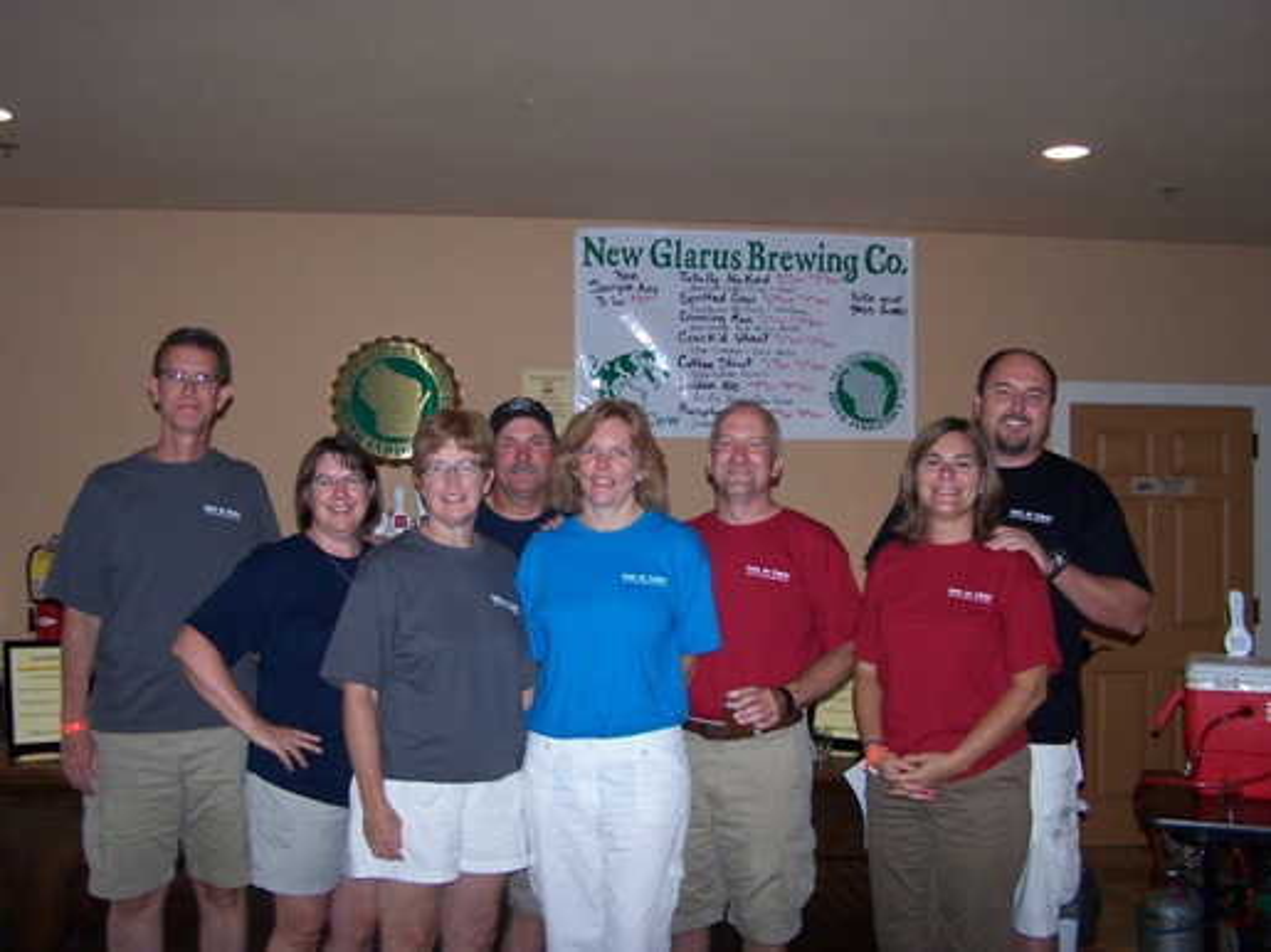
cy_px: 476
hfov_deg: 49.0
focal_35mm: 38
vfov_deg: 37.7
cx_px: 636
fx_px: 1395
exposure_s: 1/60
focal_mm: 6.3
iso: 140
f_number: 2.8
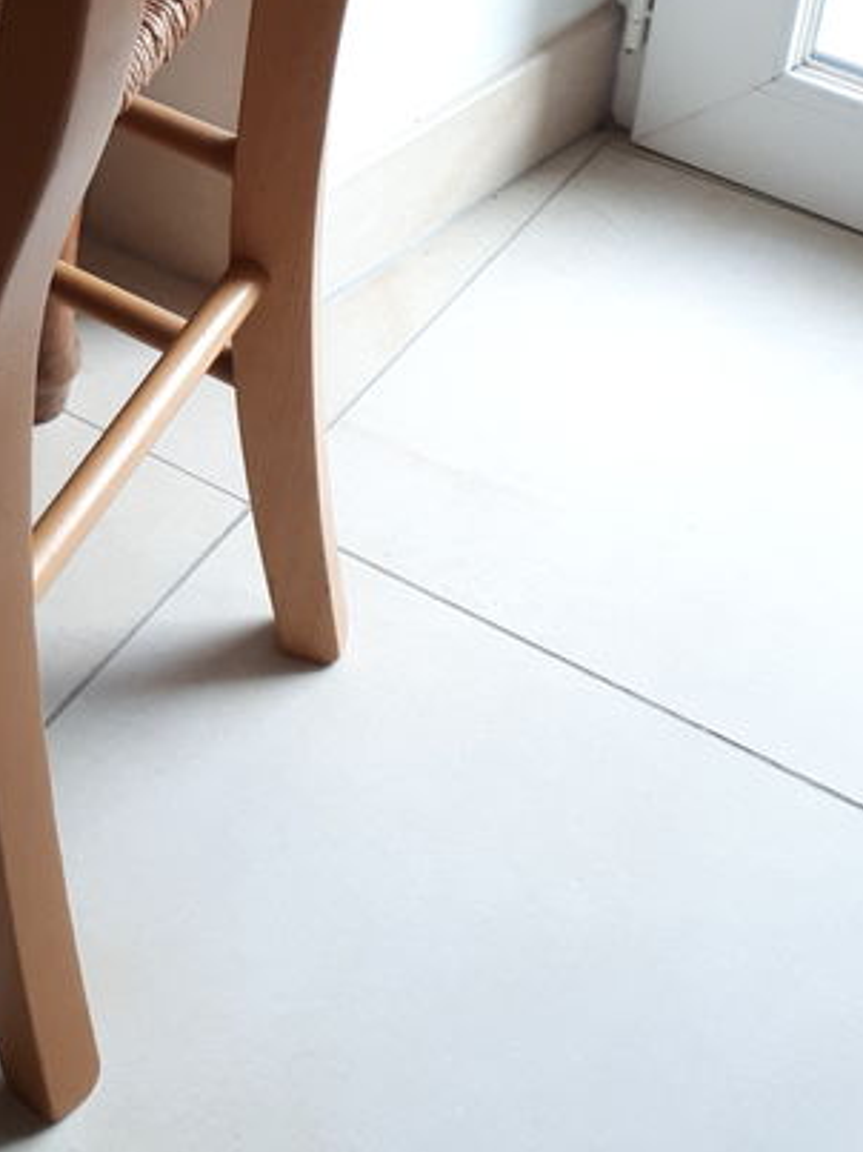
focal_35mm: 67
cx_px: -146
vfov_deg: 27.4
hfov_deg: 20.6
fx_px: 2228
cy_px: 20
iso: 100
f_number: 1.9
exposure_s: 1/33
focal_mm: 3.6
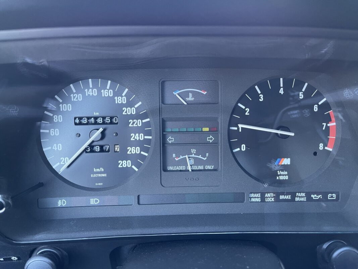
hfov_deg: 67.3
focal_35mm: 26
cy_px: 134
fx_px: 269
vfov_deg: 53.1
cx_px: 179
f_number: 1.6
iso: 320
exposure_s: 1/60
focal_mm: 5.1
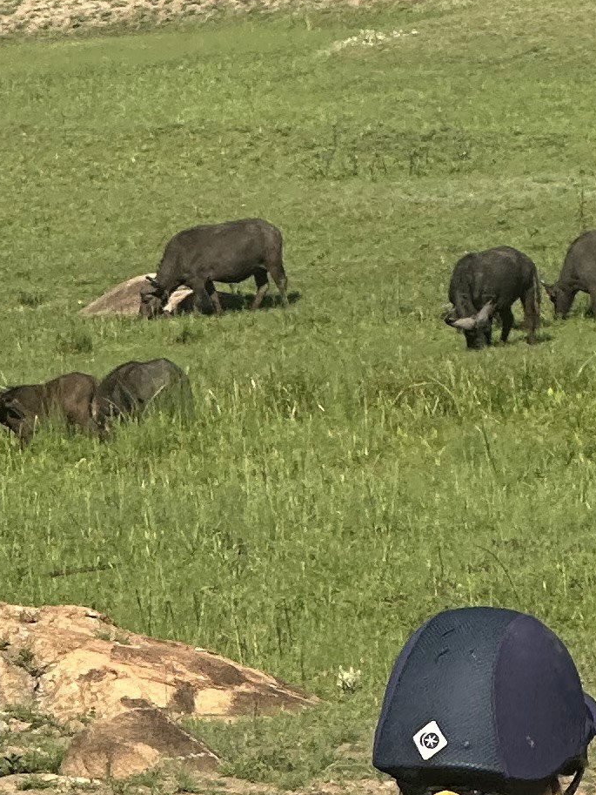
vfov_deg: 5.8
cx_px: 238
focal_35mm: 340
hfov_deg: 4.4
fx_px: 7803
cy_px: 495
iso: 32
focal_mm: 9
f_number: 2.8
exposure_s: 1/626
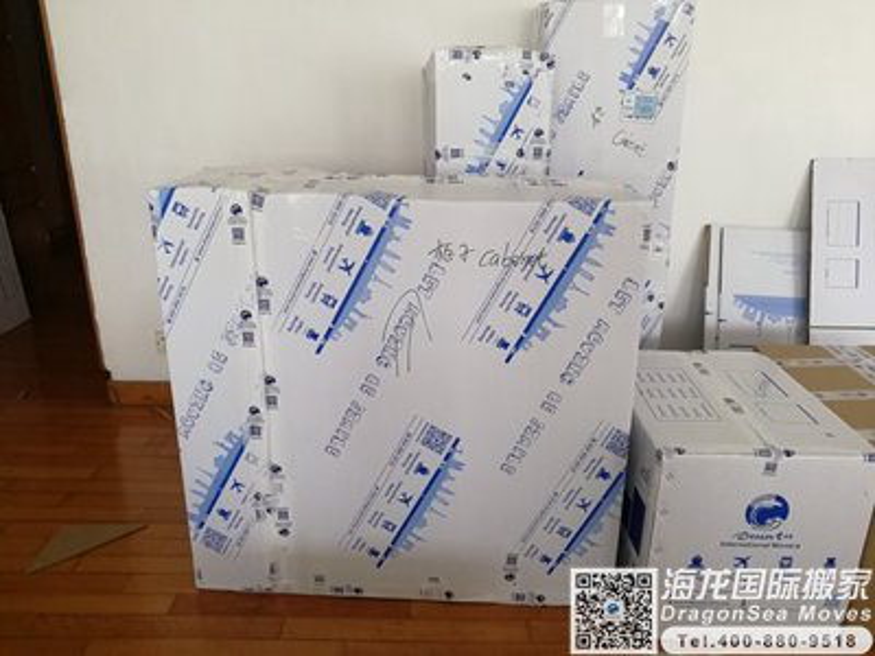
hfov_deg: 65.3
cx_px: 438
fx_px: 682
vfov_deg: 51.4
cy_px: 328
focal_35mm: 27
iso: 320
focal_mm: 3.84
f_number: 2.2
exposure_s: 1/30
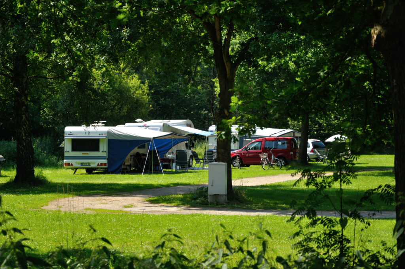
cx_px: 202
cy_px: 134
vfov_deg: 12.1
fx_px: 1264
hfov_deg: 18.2
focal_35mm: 112
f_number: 5.3
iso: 200
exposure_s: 1/500
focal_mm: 75
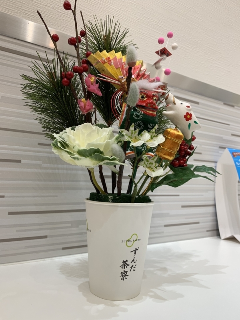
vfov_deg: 67.3
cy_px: 160
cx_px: 120
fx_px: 240
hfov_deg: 53.1
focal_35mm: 26
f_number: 1.8
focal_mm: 4.25
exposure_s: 1/100
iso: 50
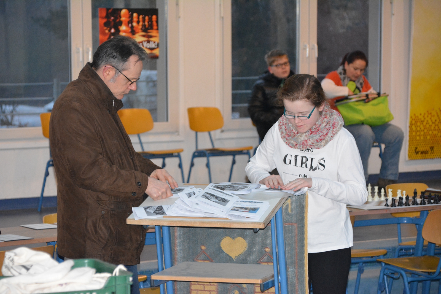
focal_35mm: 168
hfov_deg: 12.2
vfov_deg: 8.2
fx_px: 2058
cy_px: 147
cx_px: 220
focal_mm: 112
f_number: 5.6
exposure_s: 1/60
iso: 3200
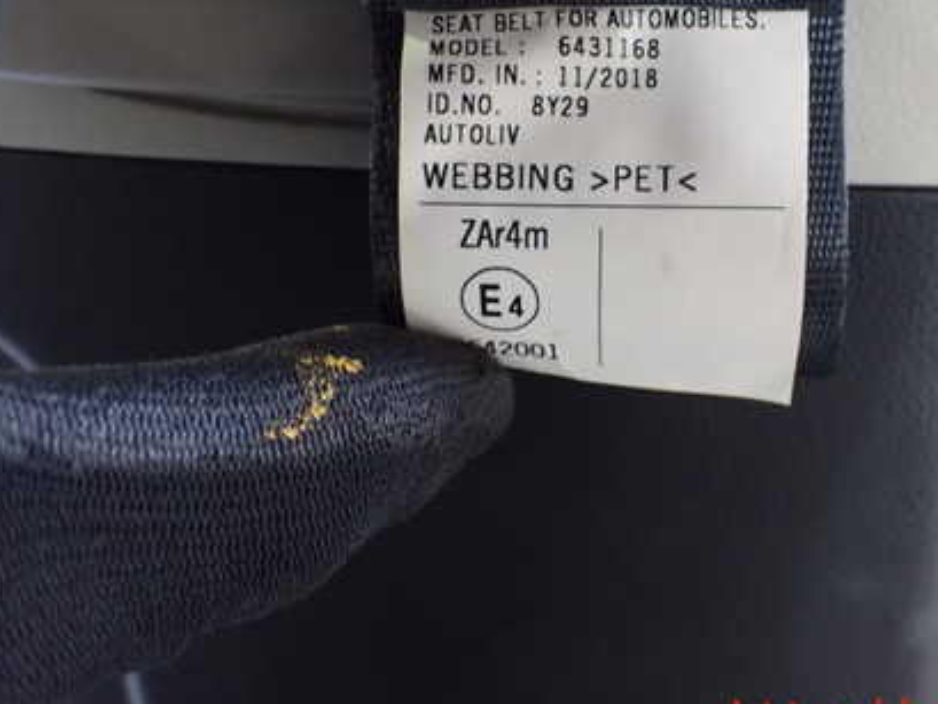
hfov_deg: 42.7
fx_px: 1193
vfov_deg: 32.6
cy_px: 236
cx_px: 562
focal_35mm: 44
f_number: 2.3
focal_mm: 5.4
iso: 1600
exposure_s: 1/30
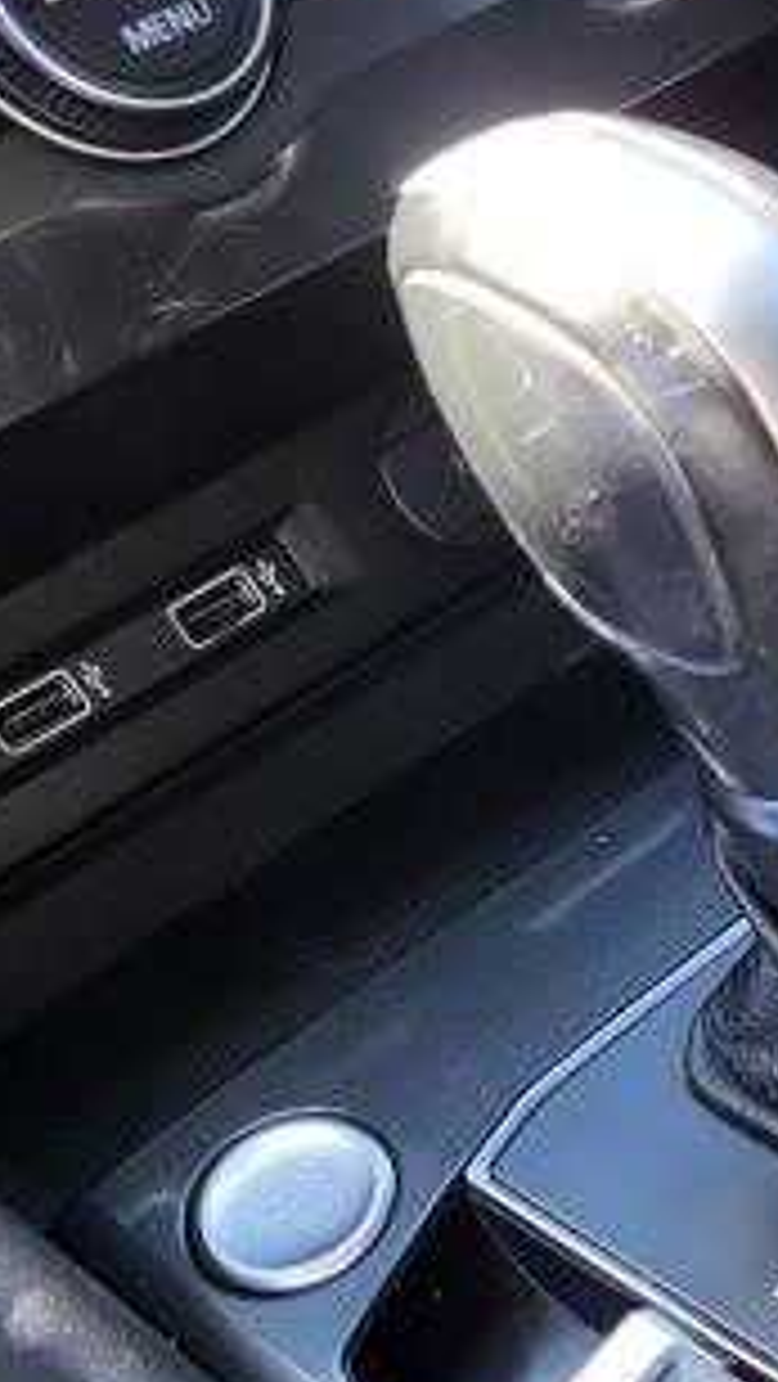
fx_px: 2161
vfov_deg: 35.0
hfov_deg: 17.6
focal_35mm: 59
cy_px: 936
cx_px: 1268
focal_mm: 5.4
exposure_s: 1/120
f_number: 1.8
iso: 40
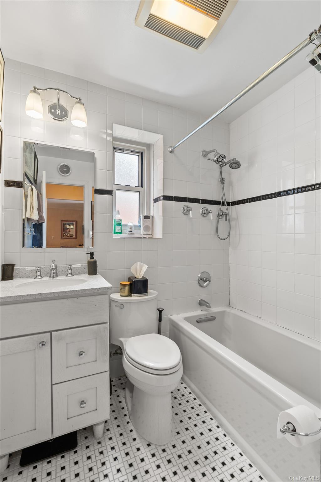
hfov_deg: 73.7
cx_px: 160
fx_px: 214
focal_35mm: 16
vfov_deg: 96.7
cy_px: 241
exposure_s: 1
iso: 100
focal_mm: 16
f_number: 8
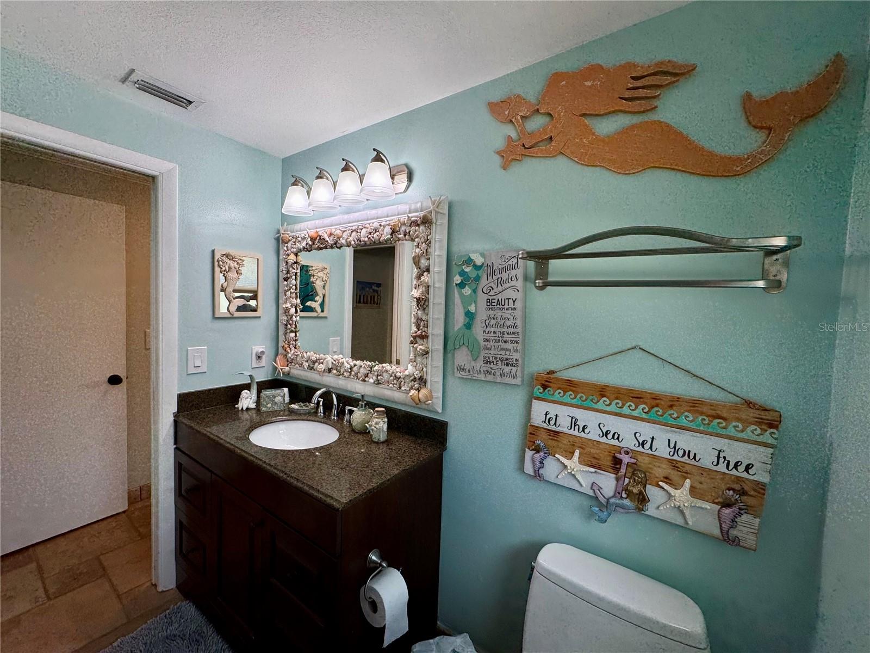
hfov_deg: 102.1
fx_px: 352
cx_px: 435
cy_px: 326
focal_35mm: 14
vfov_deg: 85.7
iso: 40
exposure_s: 1/150
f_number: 2.2
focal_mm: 2.22
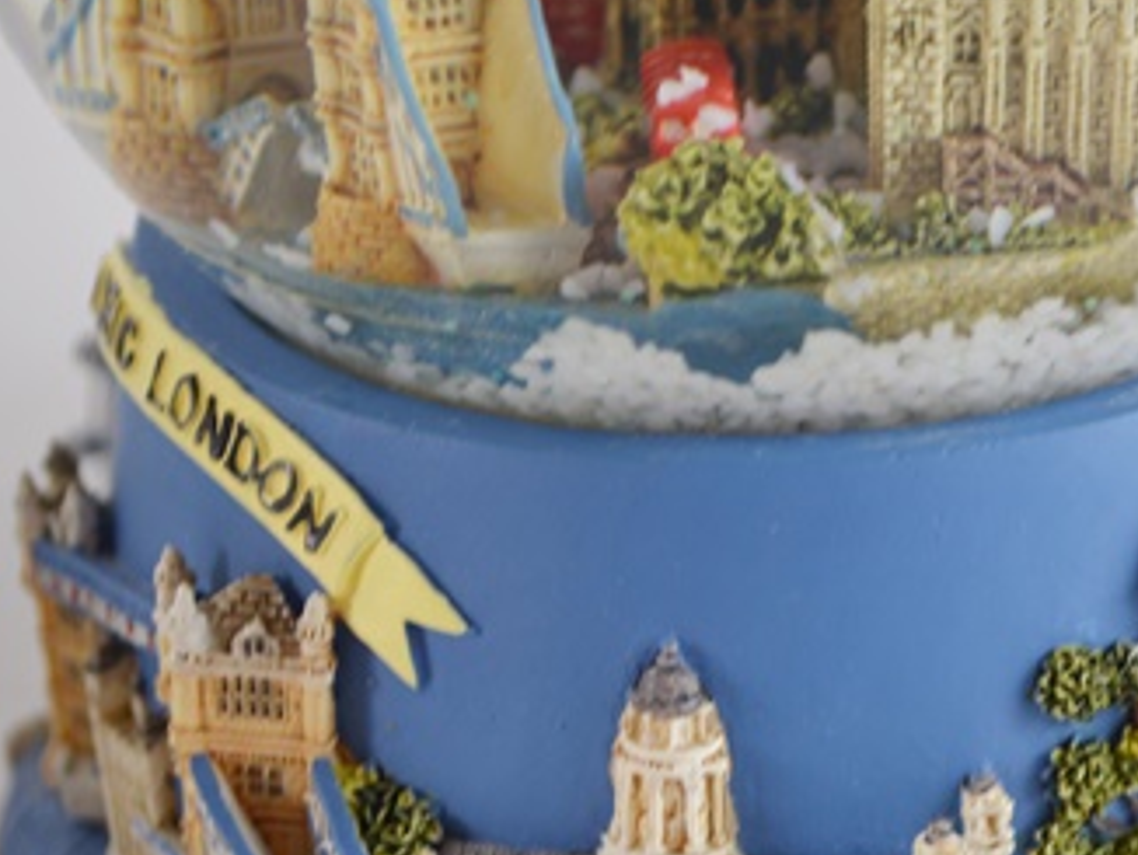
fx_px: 4799
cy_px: 646
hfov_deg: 13.4
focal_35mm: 146
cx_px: 929
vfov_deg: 10.2
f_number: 5.6
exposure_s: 1/80
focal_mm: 55
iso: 400
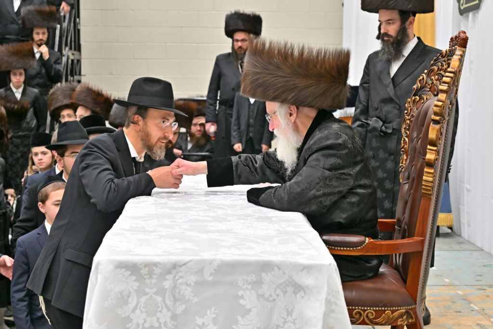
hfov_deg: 30.5
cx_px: 246
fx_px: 903
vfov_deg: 20.6
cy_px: 164
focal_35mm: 66
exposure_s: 1/200
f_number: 4
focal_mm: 44
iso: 400
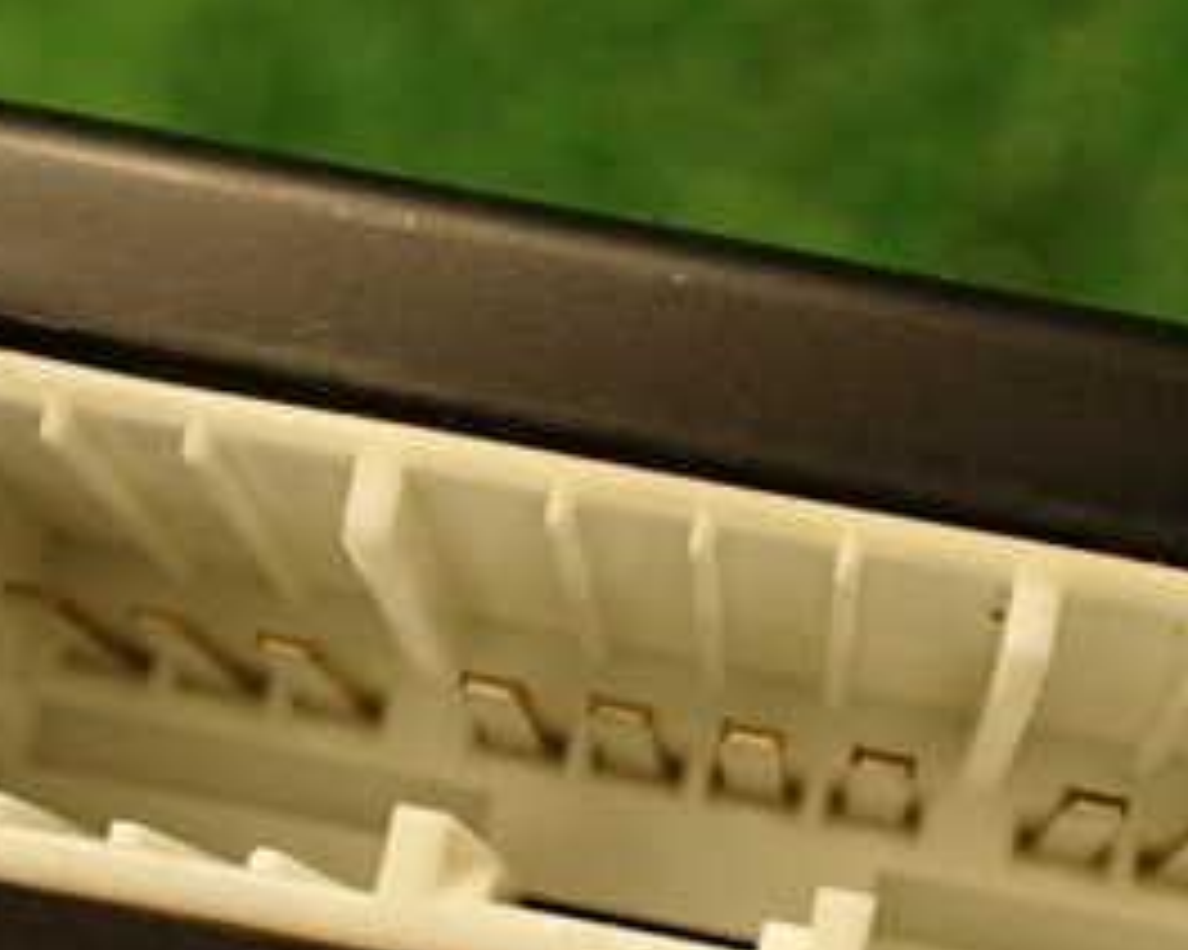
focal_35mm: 71
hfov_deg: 26.8
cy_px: 711
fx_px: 2495
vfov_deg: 21.4
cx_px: 670
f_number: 2.4
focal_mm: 5.79
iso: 250
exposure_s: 1/30
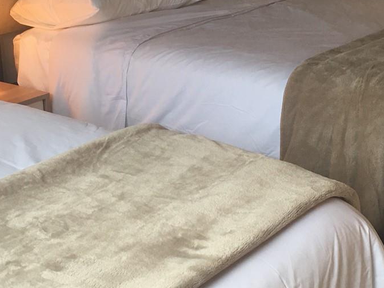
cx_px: 251
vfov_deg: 21.3
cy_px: 155
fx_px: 765
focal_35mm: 69
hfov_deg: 28.0
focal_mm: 4.15
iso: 25
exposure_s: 1/40
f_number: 2.2
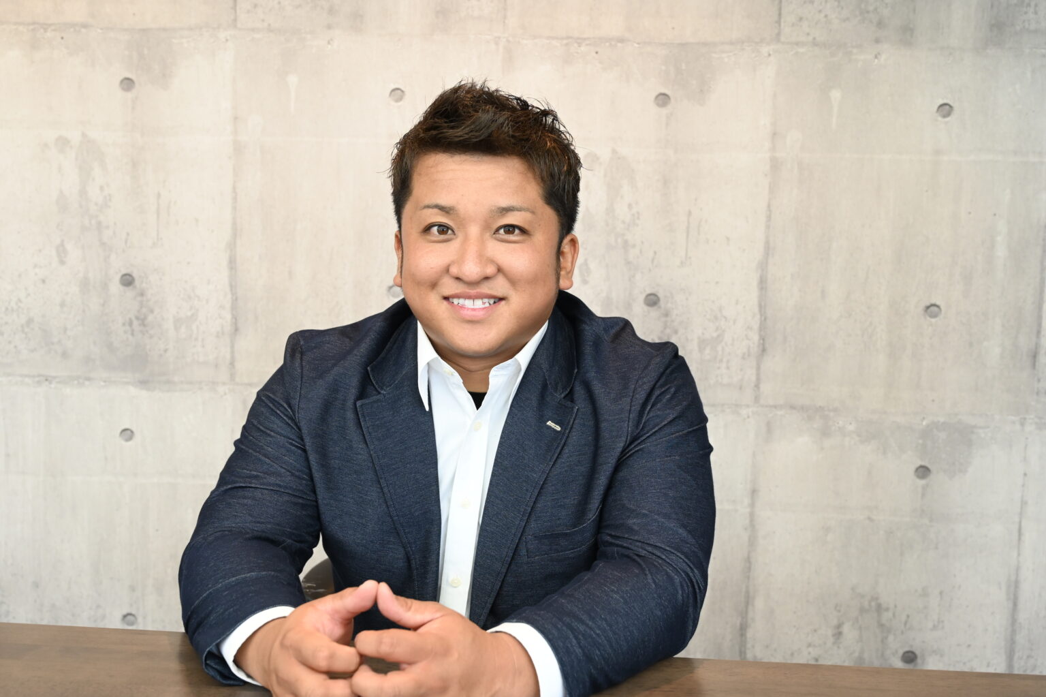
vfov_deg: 32.6
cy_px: 348
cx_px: 523
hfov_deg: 47.4
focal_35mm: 41
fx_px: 1191
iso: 1600
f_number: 5.6
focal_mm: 41
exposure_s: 1/160
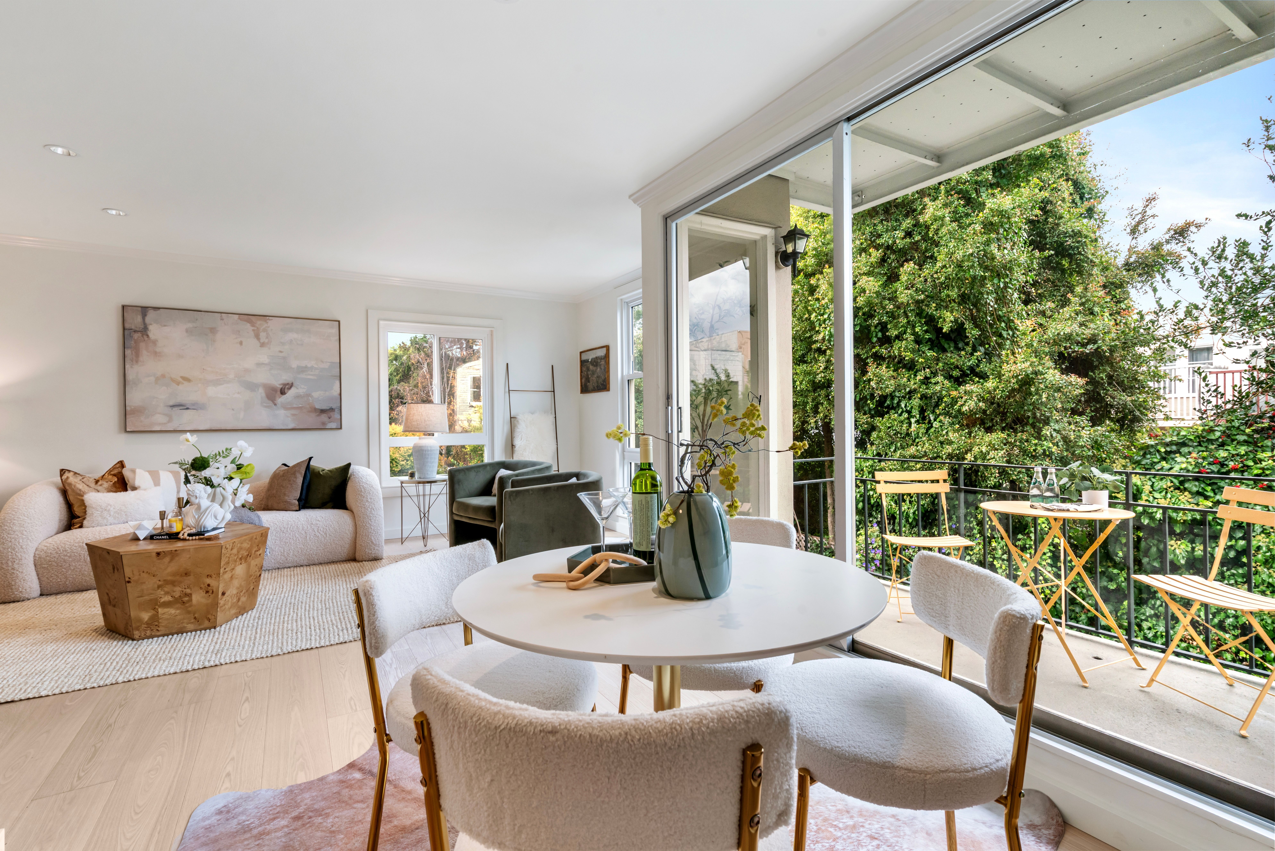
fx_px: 567
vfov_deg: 73.8
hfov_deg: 96.7
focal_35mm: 16
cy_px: 426
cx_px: 638
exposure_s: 1/20
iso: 640
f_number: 11
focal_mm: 16
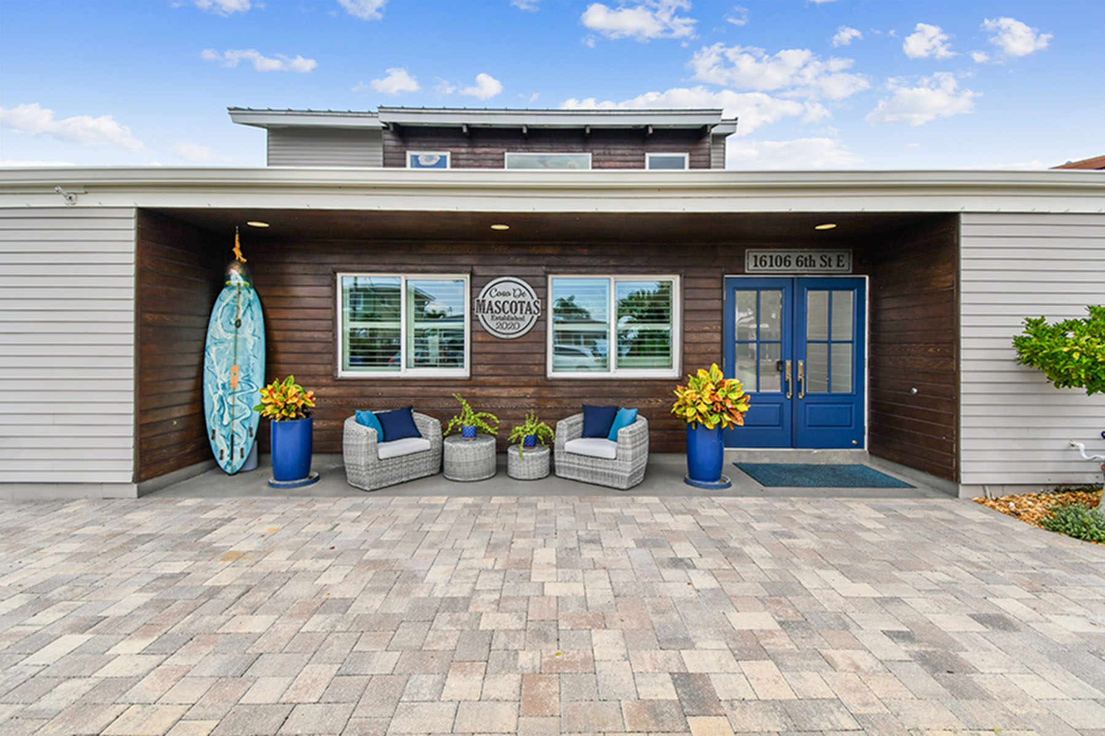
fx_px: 460
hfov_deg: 100.4
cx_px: 552
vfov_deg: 77.3
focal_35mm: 15
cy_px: 368
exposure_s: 1/200
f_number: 7.1
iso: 100
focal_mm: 10
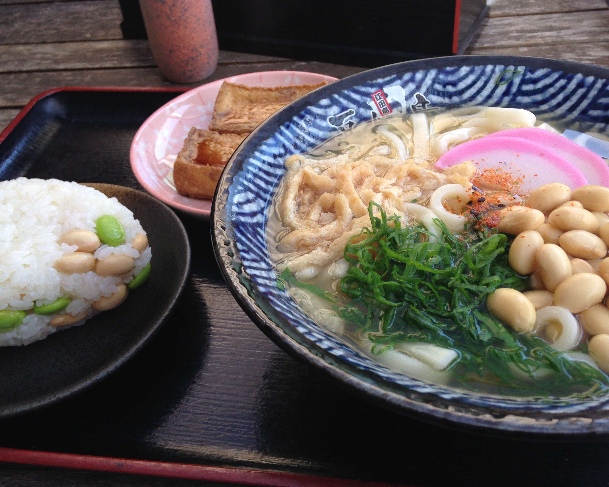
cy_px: 245
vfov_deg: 42.2
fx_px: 631
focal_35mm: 35
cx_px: 301
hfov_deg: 51.5
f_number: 2.4
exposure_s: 1/120
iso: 64
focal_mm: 4.12
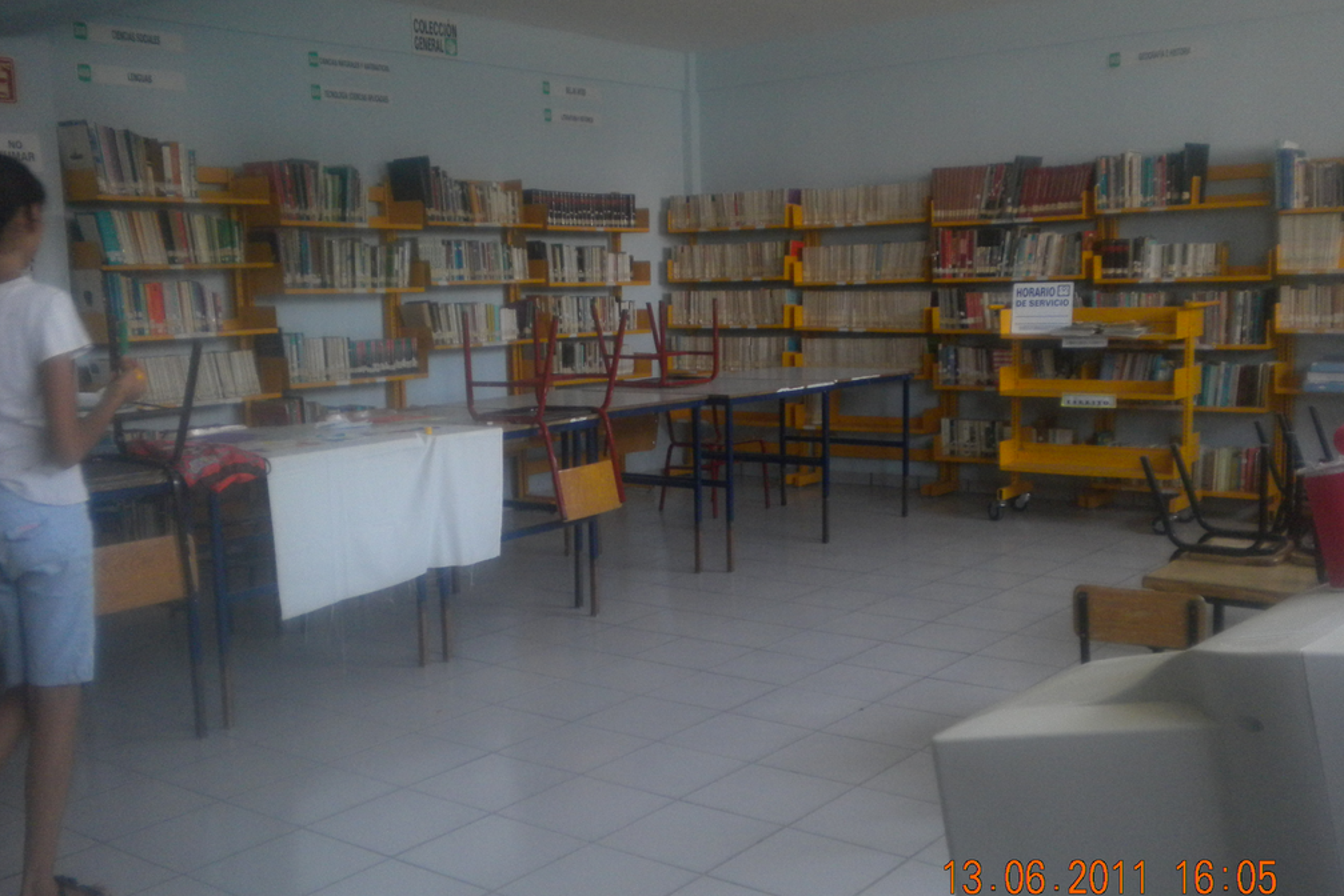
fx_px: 1382
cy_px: 472
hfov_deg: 51.9
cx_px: 678
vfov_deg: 36.0
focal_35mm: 37
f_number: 3.1
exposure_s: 1/60
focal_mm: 6.3
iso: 293
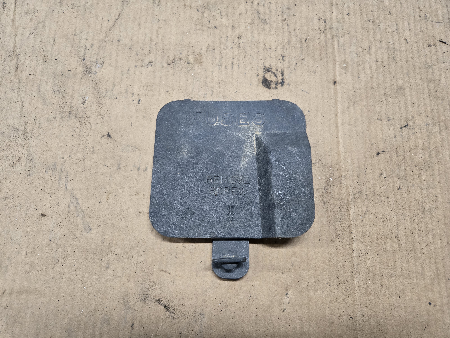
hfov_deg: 73.9
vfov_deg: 58.9
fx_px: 299
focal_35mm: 23
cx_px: 225
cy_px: 169
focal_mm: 5.4
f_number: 1.8
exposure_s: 1/120
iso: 500
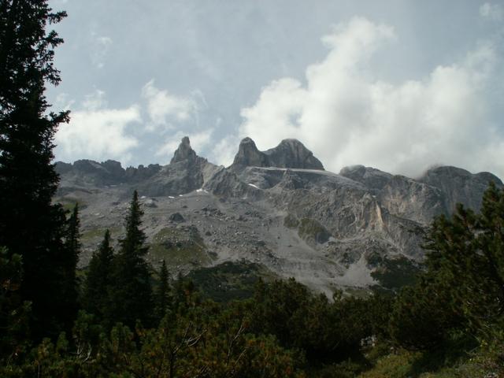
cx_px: 252
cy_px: 189
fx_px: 510
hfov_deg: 52.6
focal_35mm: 35
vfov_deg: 40.7
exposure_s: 1/250
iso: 50
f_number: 8
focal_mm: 5.86
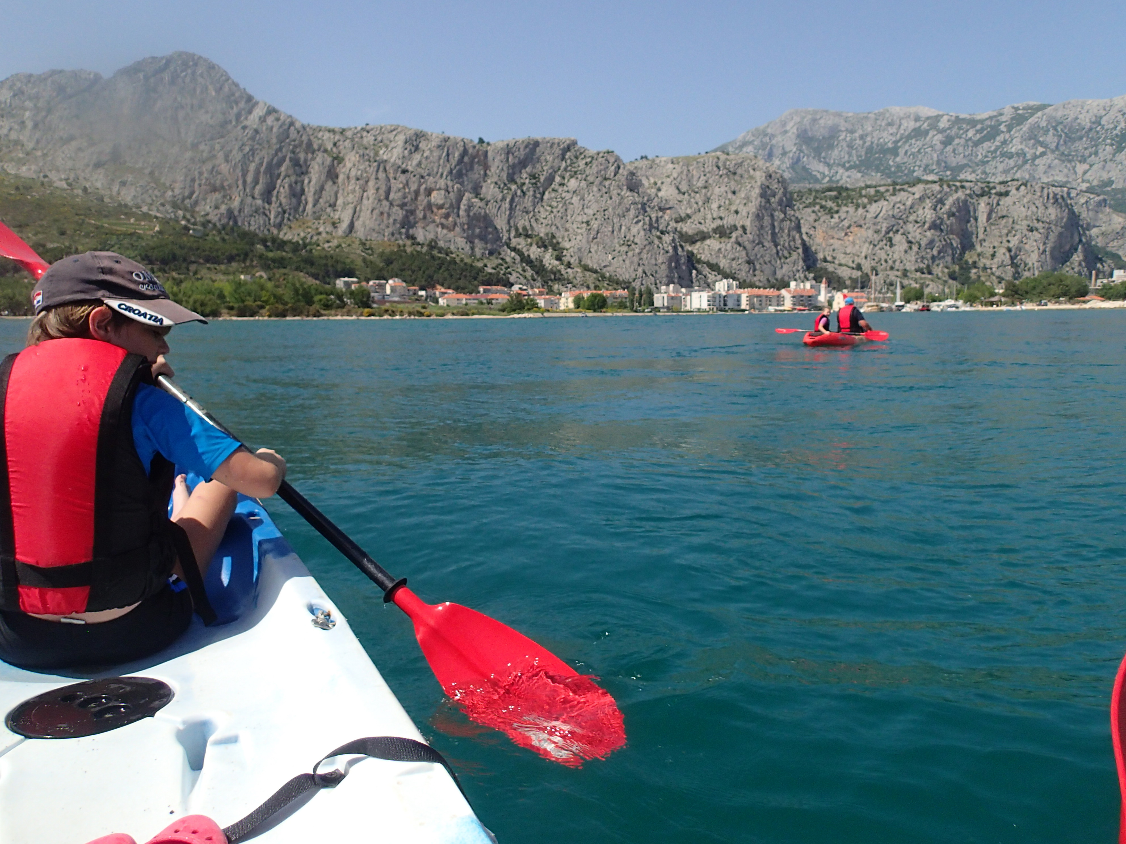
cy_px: 422
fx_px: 813
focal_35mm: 25
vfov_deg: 54.9
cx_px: 563
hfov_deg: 69.4
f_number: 8
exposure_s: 1/500
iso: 250
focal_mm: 4.5
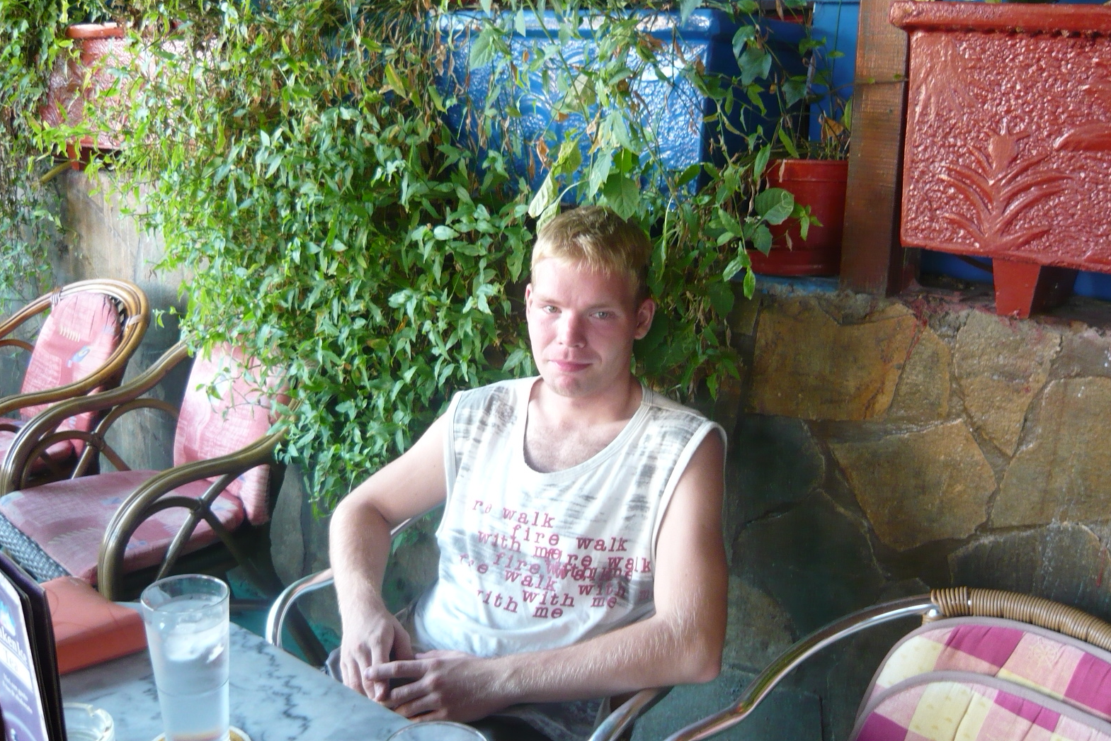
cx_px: 564
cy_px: 359
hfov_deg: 54.4
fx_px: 1080
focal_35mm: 35
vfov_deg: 37.8
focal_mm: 5.5
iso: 200
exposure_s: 1/30
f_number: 2.8
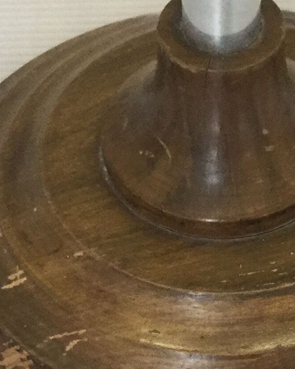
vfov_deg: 16.0
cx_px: 204
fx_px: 1299
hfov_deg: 12.9
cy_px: 313
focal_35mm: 119
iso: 125
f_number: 2.4
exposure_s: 1/33
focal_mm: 3.3
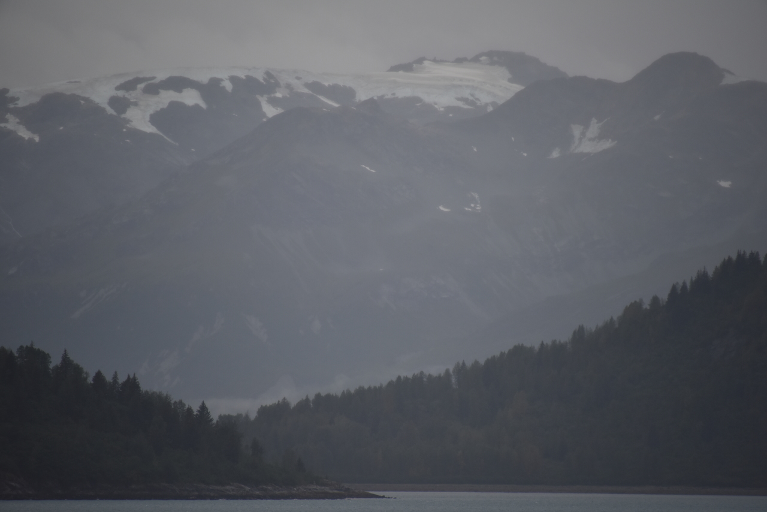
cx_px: 384
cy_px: 256
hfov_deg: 6.9
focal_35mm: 300
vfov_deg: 4.6
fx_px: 6393
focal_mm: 300
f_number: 5.6
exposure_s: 1/640
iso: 500
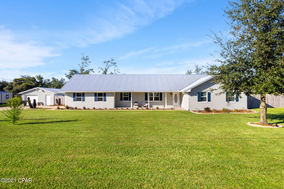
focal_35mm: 22
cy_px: 94
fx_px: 173
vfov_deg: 57.2
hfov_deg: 78.6
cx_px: 142
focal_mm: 8.38
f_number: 2.8
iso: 100
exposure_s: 1/1250
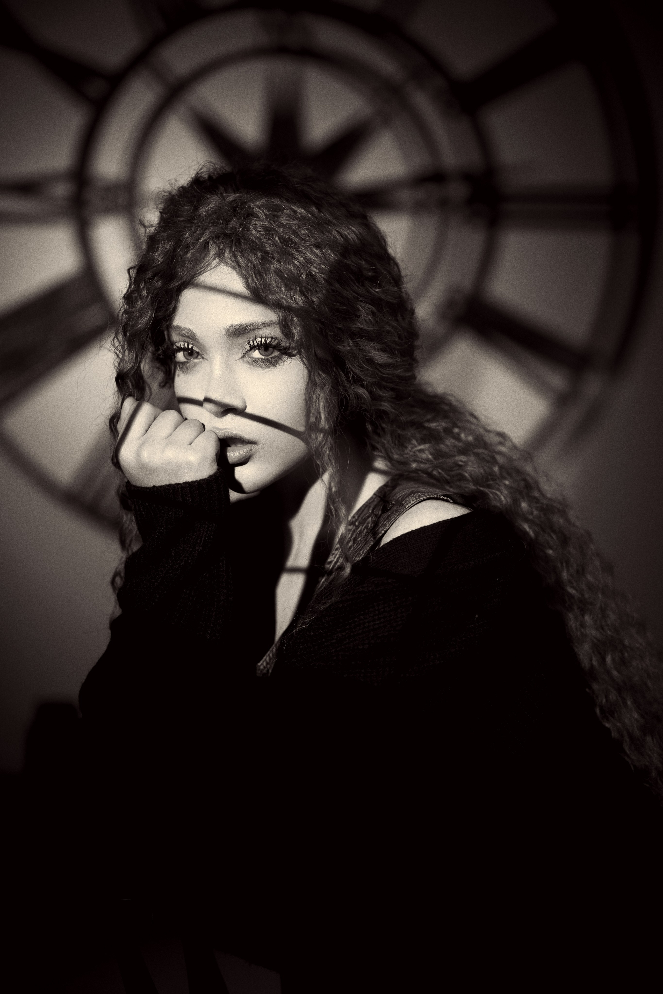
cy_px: 497
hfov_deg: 16.1
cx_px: 332
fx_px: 2348
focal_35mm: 85
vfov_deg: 23.9
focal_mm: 85
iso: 125
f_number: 2.2
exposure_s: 1/250
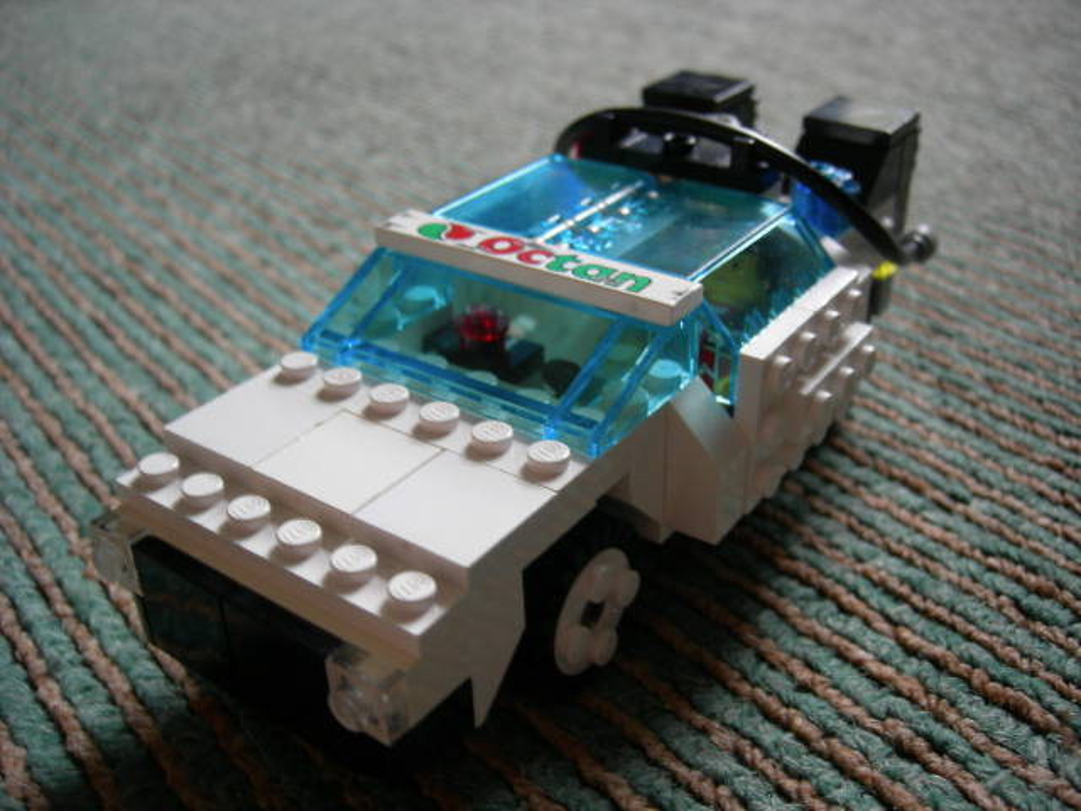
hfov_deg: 51.4
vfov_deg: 39.7
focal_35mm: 36
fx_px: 1124
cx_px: 540
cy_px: 406
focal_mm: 7.5
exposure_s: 1/16.7
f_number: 2.7
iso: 64
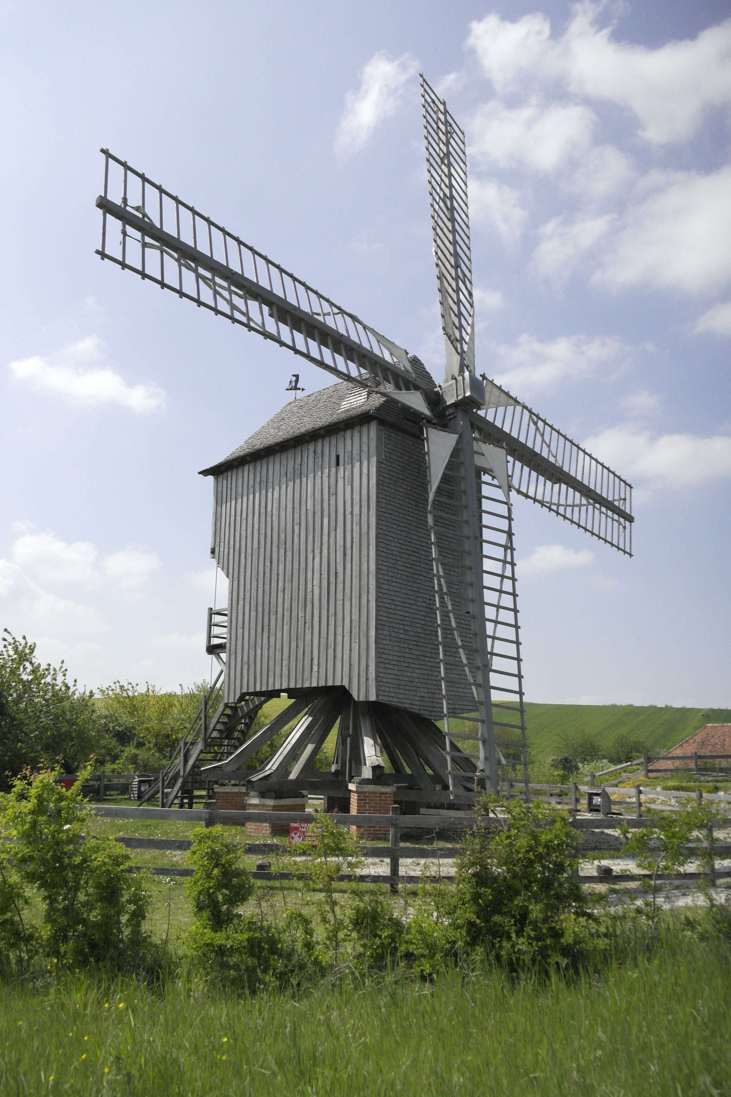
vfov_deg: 67.4
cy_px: 548
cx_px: 366
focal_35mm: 27
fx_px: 822
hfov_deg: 47.9
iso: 1600
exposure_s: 1/4000
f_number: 5.6
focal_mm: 18
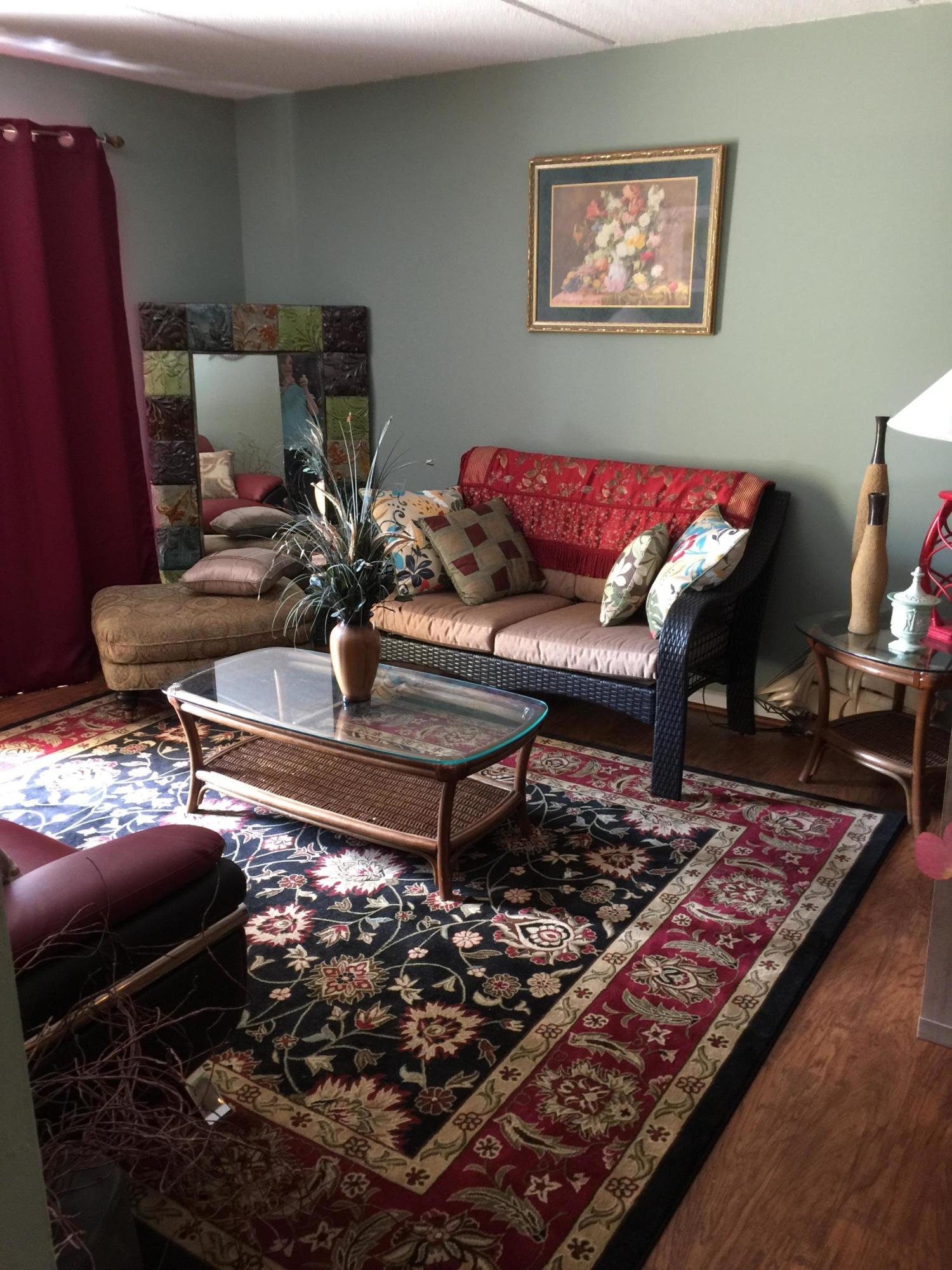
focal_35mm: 29
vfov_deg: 61.7
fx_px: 1063
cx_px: 476
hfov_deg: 48.2
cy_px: 635
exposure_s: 1/4
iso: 64
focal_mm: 4.15
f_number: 2.2
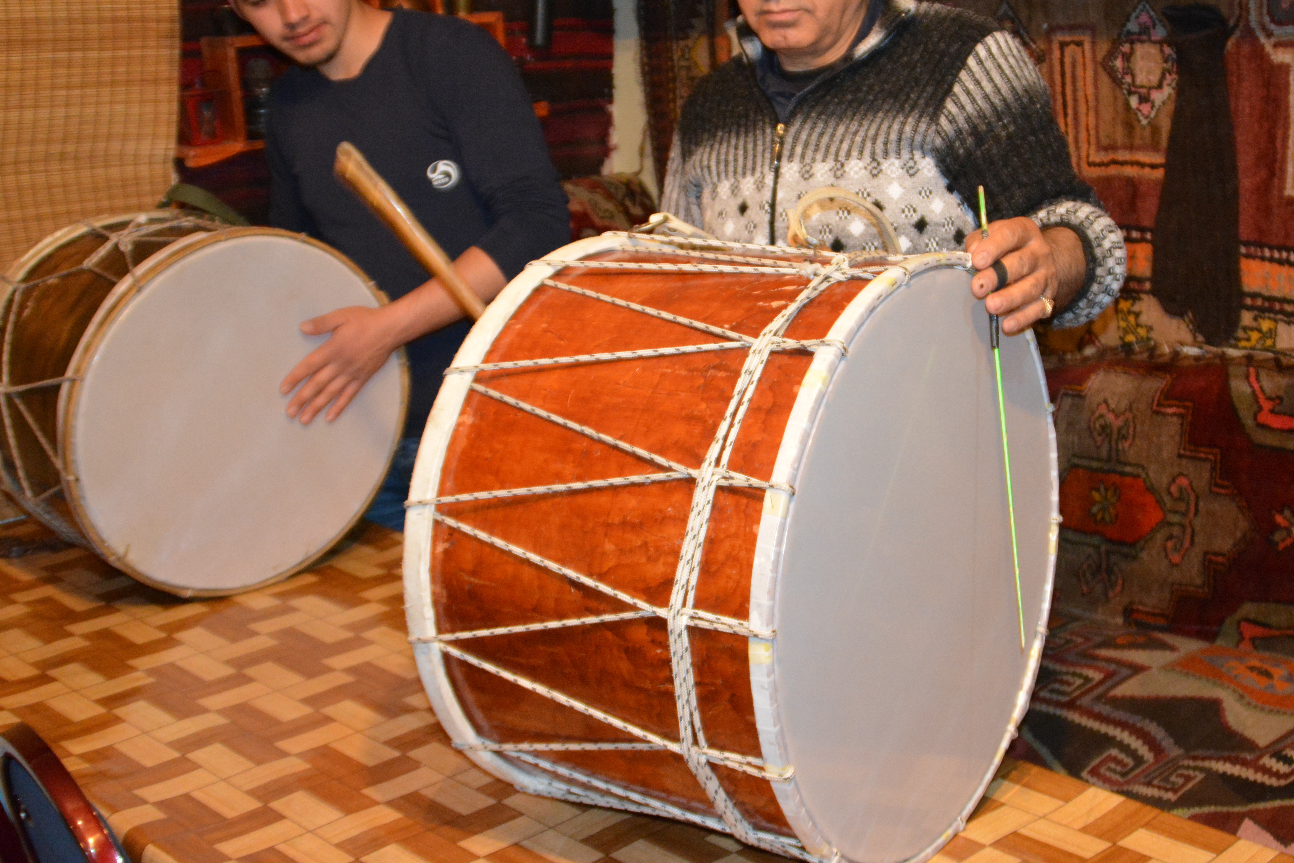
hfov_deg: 39.0
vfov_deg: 26.6
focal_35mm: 51
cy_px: 325
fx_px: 1821
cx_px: 729
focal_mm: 25
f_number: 3.8
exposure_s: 1/60
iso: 2800
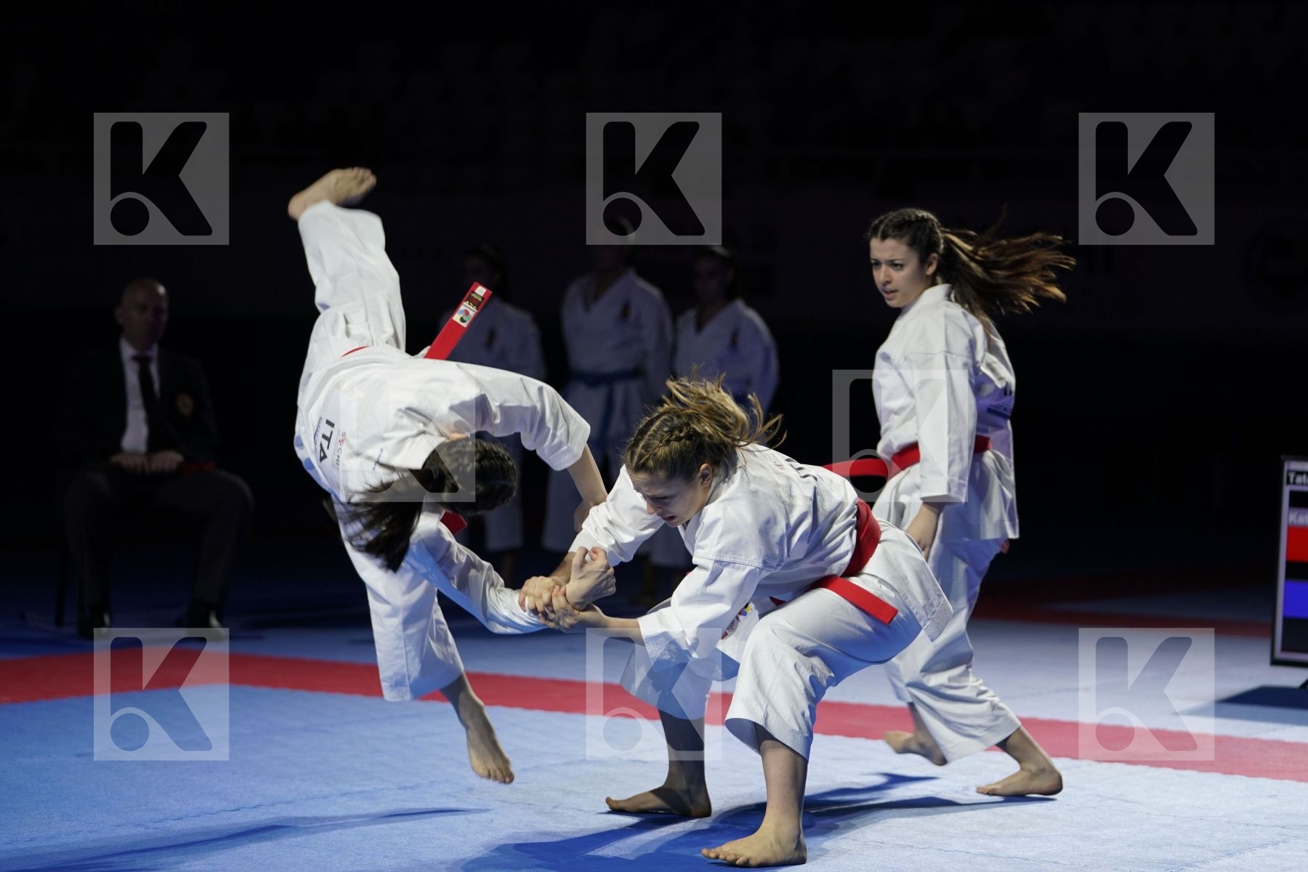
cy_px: 436
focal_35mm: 101
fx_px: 3669
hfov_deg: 20.2
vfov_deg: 13.6
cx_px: 654
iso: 400
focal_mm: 101
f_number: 2.8
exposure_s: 1/500
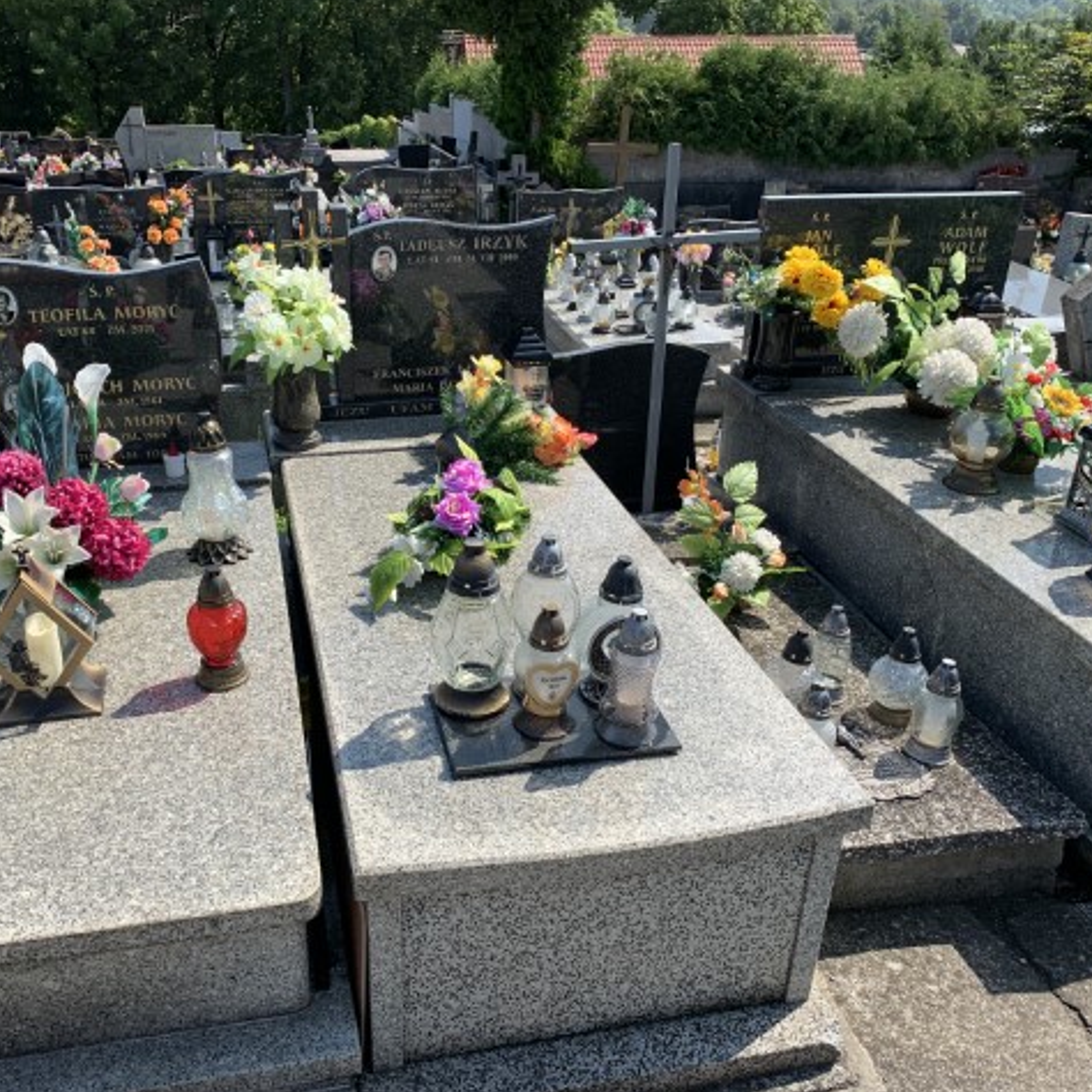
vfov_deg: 52.5
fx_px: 1106
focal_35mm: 31
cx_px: 461
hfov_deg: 52.3
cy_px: 544
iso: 25
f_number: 1.8
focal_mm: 4.25
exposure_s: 1/1661
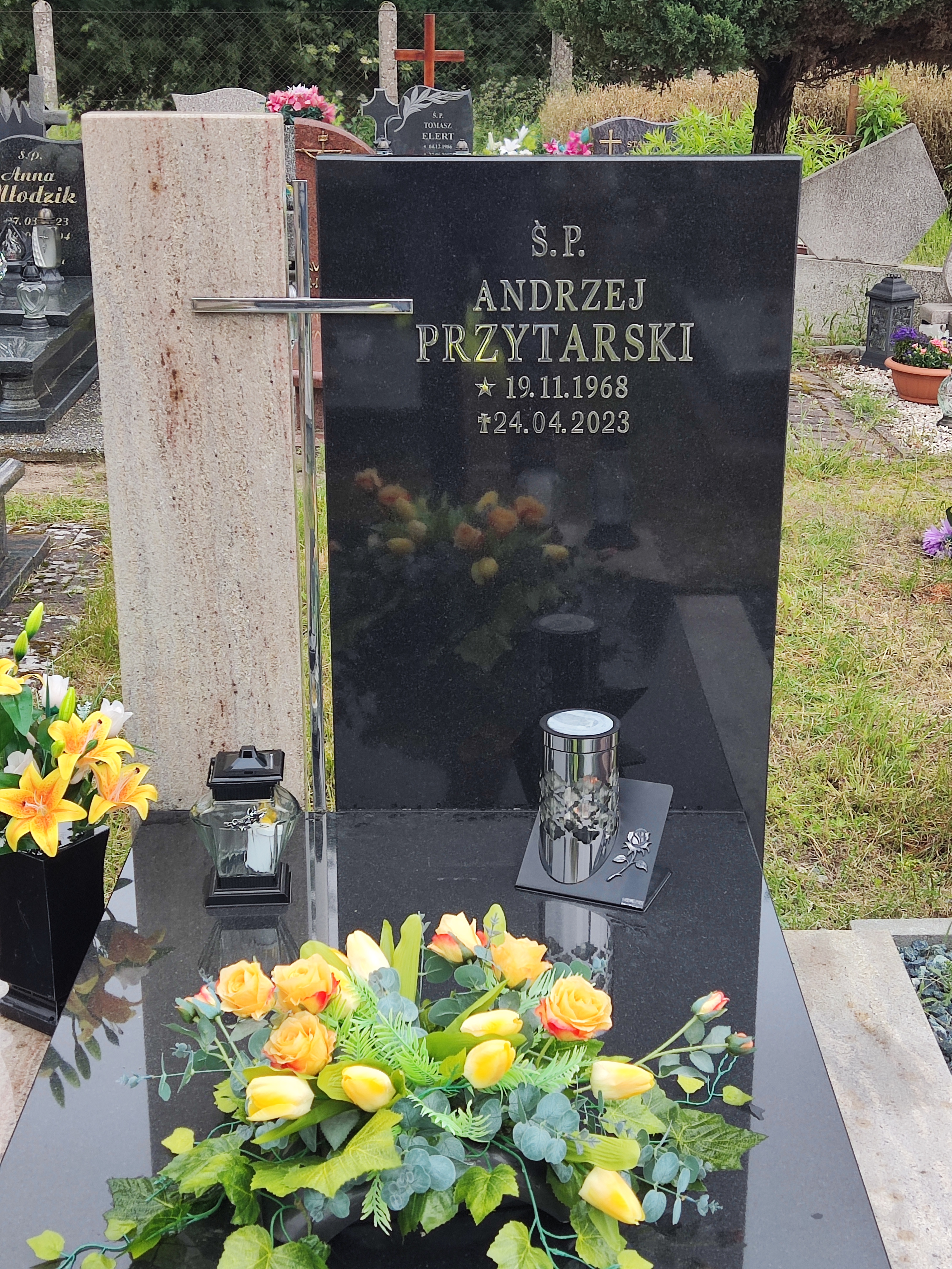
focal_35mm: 51
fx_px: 1870
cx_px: 476
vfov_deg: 37.5
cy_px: 634
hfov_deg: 28.6
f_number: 1.79
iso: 50
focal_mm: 4.71
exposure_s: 1/321
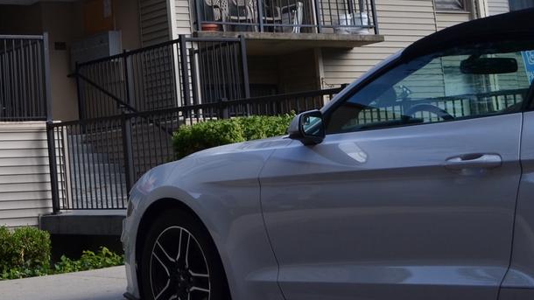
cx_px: 11
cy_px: -71
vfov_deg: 13.2
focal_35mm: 89
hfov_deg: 23.0
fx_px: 1260
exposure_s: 1/160
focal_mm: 24
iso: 100
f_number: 6.3
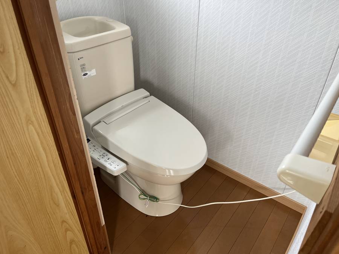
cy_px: 127
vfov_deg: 53.1
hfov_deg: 67.3
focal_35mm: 26
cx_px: 170
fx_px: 255
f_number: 1.6
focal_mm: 5.1
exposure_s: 1/121
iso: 125
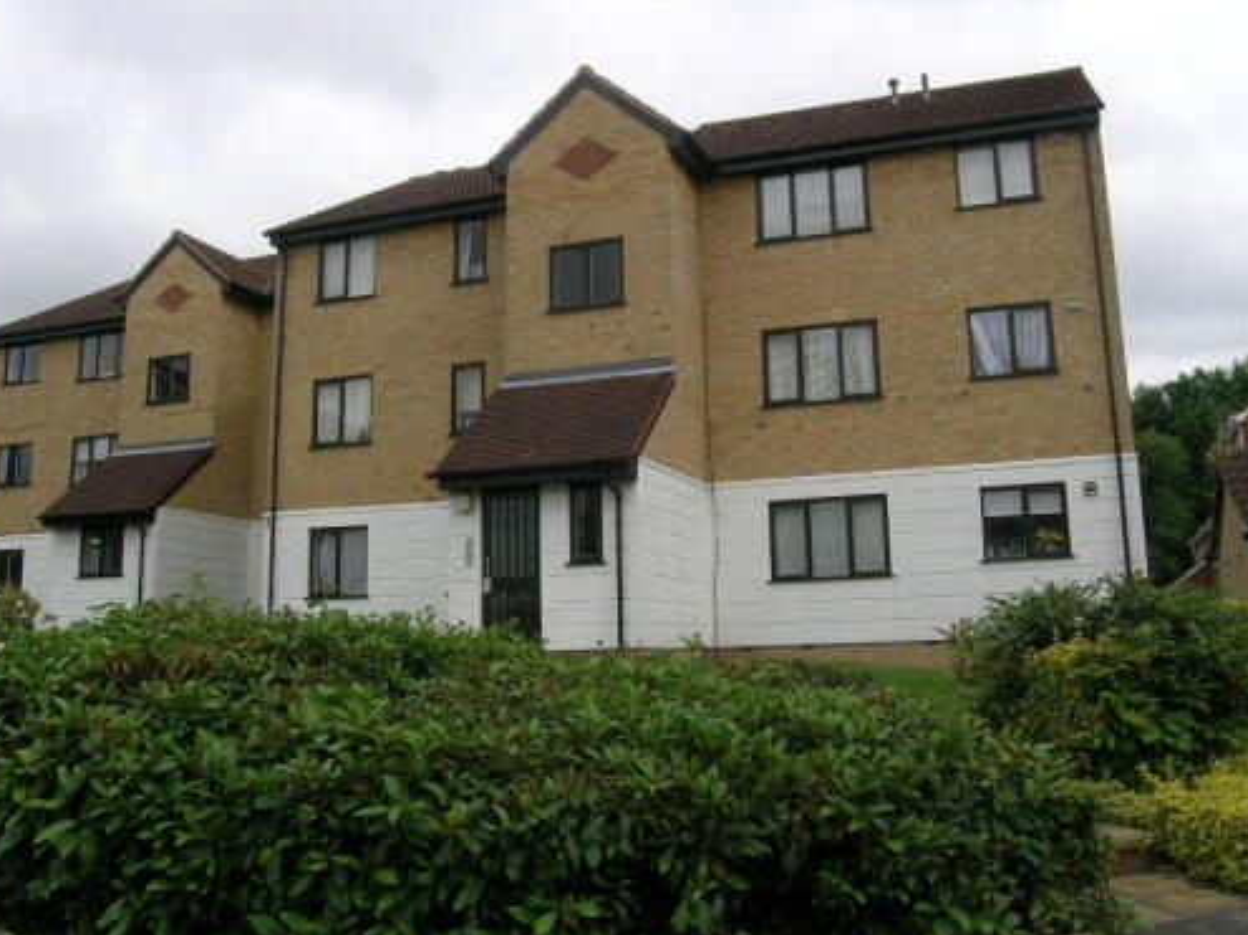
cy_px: 422
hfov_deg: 55.3
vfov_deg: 42.9
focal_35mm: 33
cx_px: 659
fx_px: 1189
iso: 50
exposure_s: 1/183
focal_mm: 5.8
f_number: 6.3
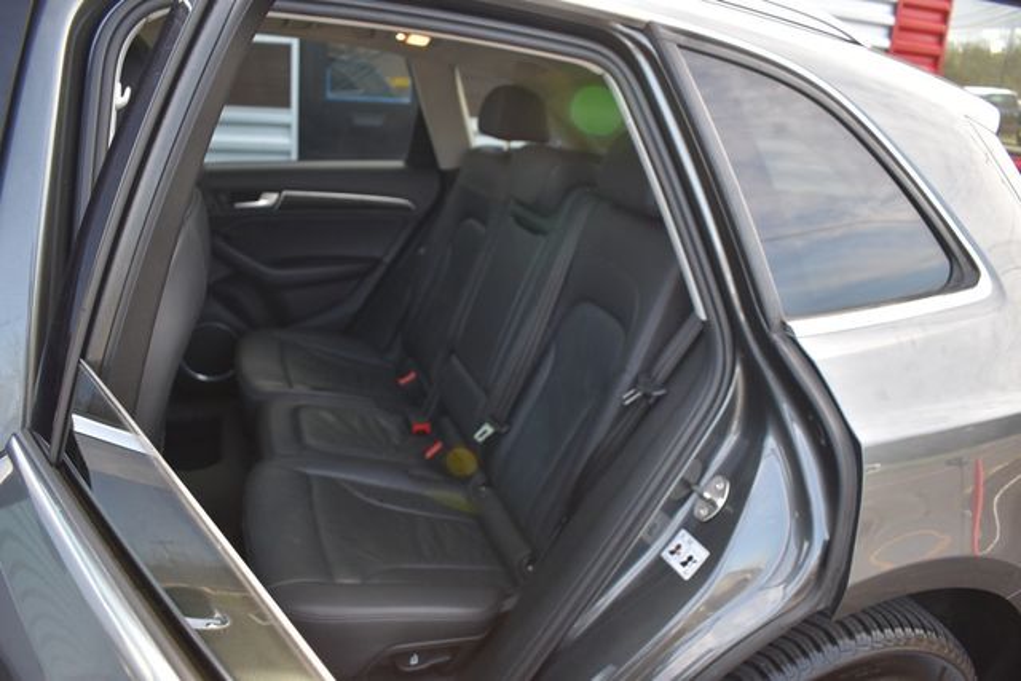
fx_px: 766
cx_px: 510
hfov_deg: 67.4
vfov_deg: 48.0
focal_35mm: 27
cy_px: 340
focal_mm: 18
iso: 400
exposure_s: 1/250
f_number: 3.5
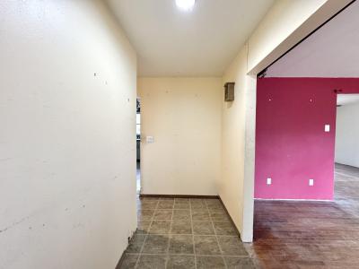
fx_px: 145
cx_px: 180
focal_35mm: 14
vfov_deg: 85.7
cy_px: 134
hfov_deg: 102.1
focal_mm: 2.22
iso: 400
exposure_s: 1/60
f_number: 2.2
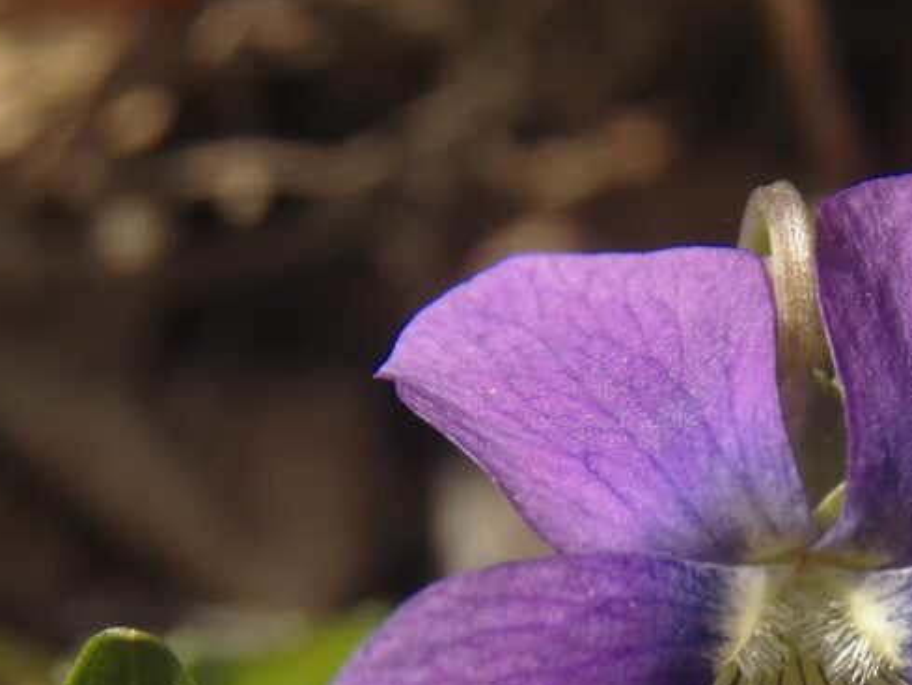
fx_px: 4691
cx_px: 776
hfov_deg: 11.1
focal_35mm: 178
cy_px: 636
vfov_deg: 8.3
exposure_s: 1/640
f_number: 4
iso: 125
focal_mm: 15.2
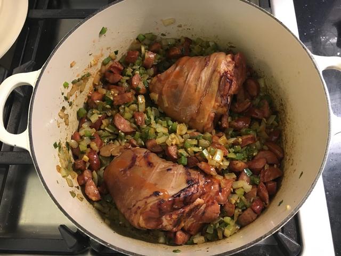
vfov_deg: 48.2
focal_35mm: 29
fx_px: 286
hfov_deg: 61.7
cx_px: 170
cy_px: 128
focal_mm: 4.15
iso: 200
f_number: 2.2
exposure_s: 1/20
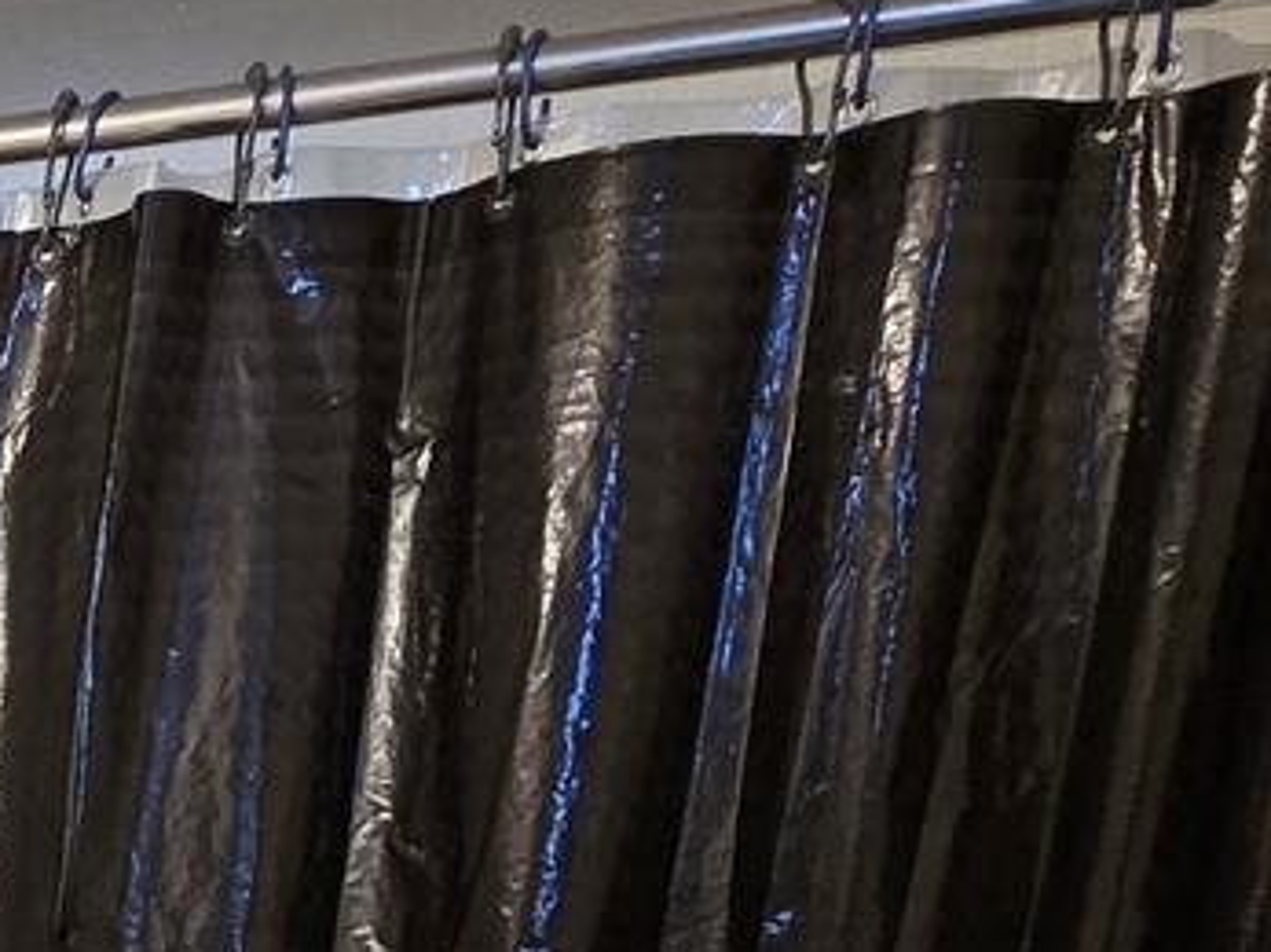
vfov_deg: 20.9
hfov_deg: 23.0
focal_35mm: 60
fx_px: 2202
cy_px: 1410
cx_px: -835
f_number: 2.2
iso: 80
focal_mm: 2.2
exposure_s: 1/60
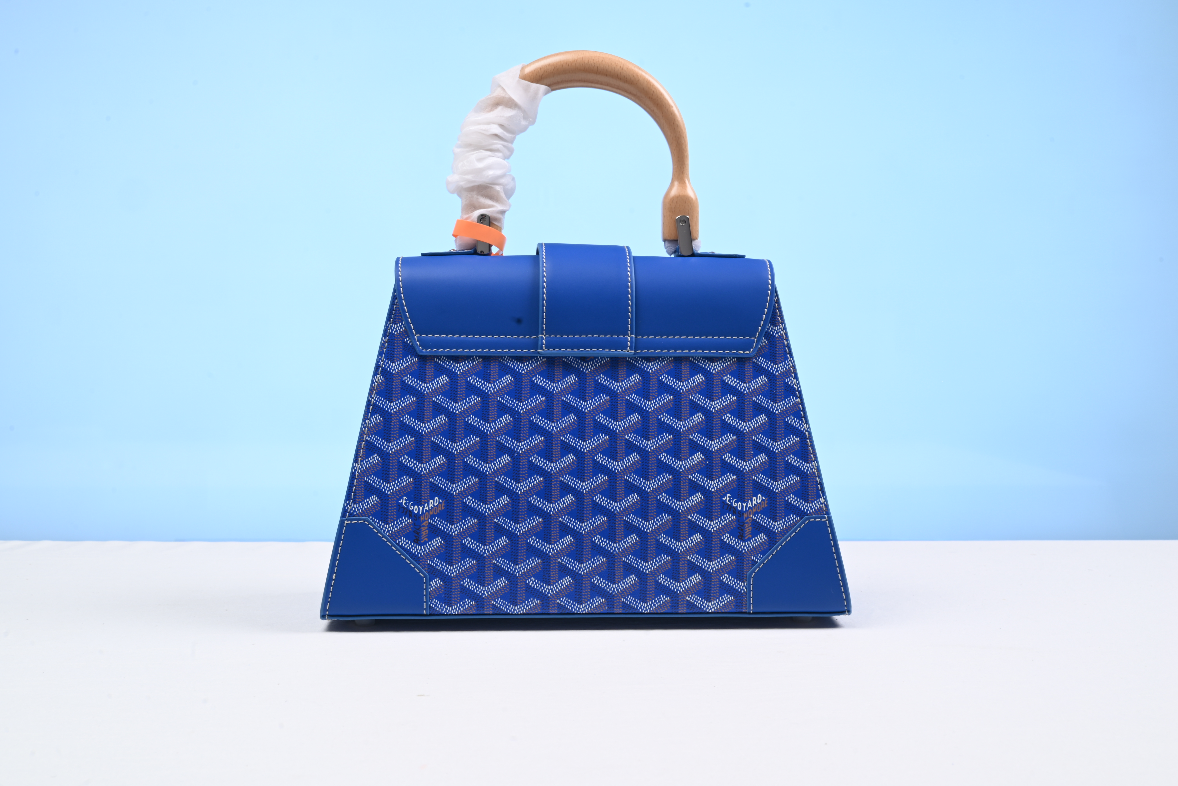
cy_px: 393
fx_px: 1342
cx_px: 589
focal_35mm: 41
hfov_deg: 47.4
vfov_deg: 32.7
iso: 100
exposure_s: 1/2
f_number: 16
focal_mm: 41
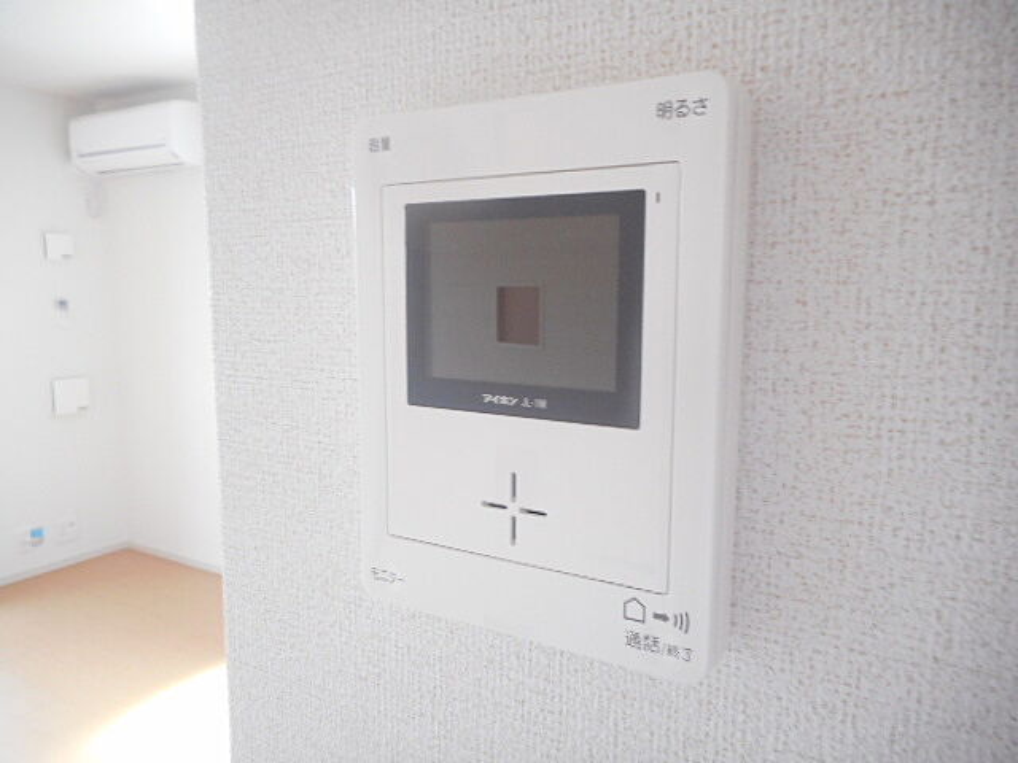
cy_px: 382
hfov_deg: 69.4
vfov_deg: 54.9
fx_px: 735
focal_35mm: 25
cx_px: 509
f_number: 3.7
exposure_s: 1/25
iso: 400
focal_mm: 4.5
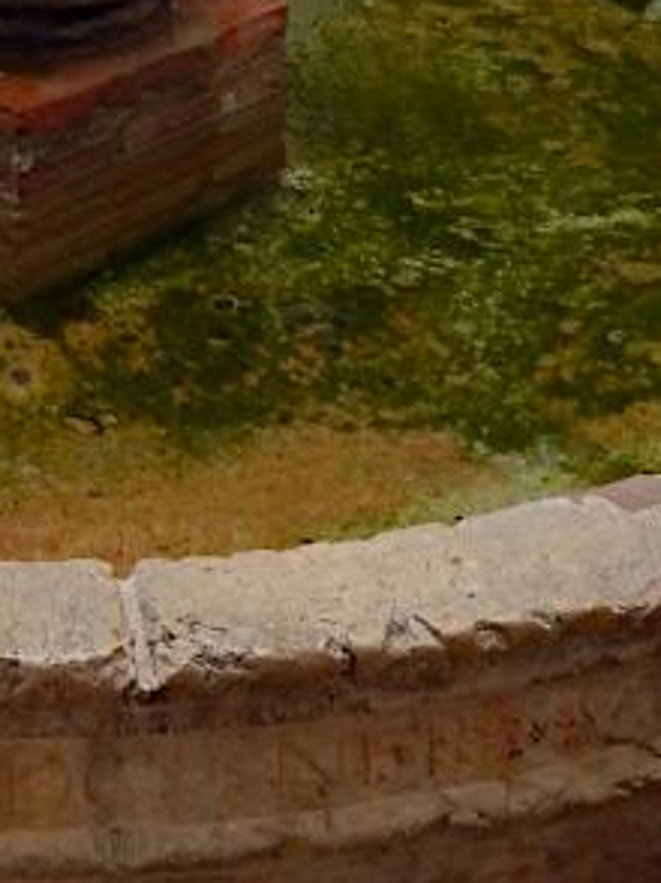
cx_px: 51
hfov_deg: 15.5
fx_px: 2397
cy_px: -580
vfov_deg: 17.8
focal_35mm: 94
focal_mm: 4
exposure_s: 1/320
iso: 125
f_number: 3
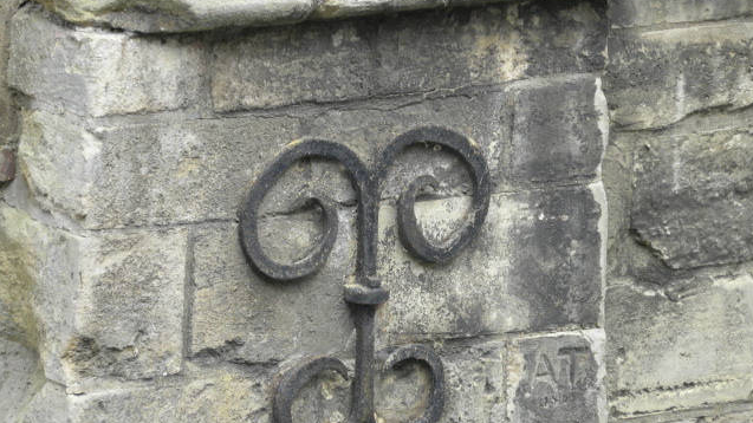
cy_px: 275
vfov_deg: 3.3
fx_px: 7366
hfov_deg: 5.9
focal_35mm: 369
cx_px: 377
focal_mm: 59.9
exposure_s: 1/160
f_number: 5
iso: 146
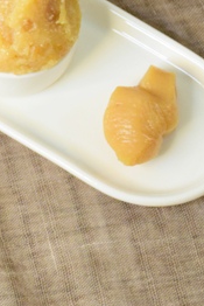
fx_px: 2428
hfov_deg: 4.7
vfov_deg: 7.2
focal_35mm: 286
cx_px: -336
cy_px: -3
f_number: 5.6
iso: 1600
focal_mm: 50
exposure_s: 1/125
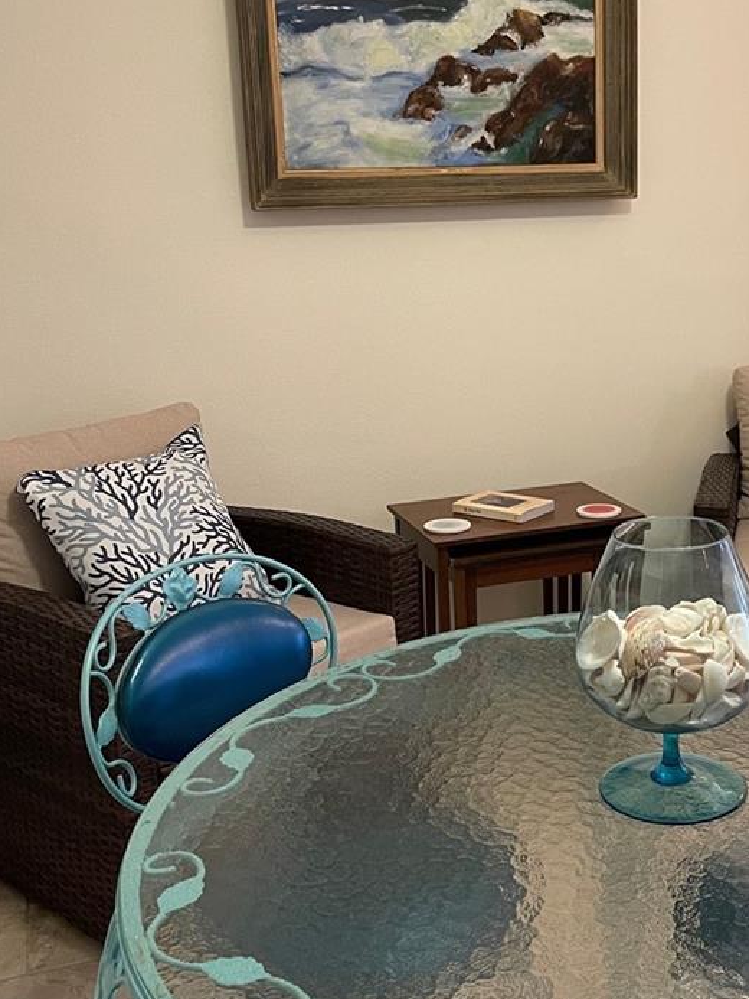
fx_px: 1298
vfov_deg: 42.0
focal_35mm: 45
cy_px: 467
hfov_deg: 31.5
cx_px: 573
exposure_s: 1/60
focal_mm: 5.1
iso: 200
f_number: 1.6
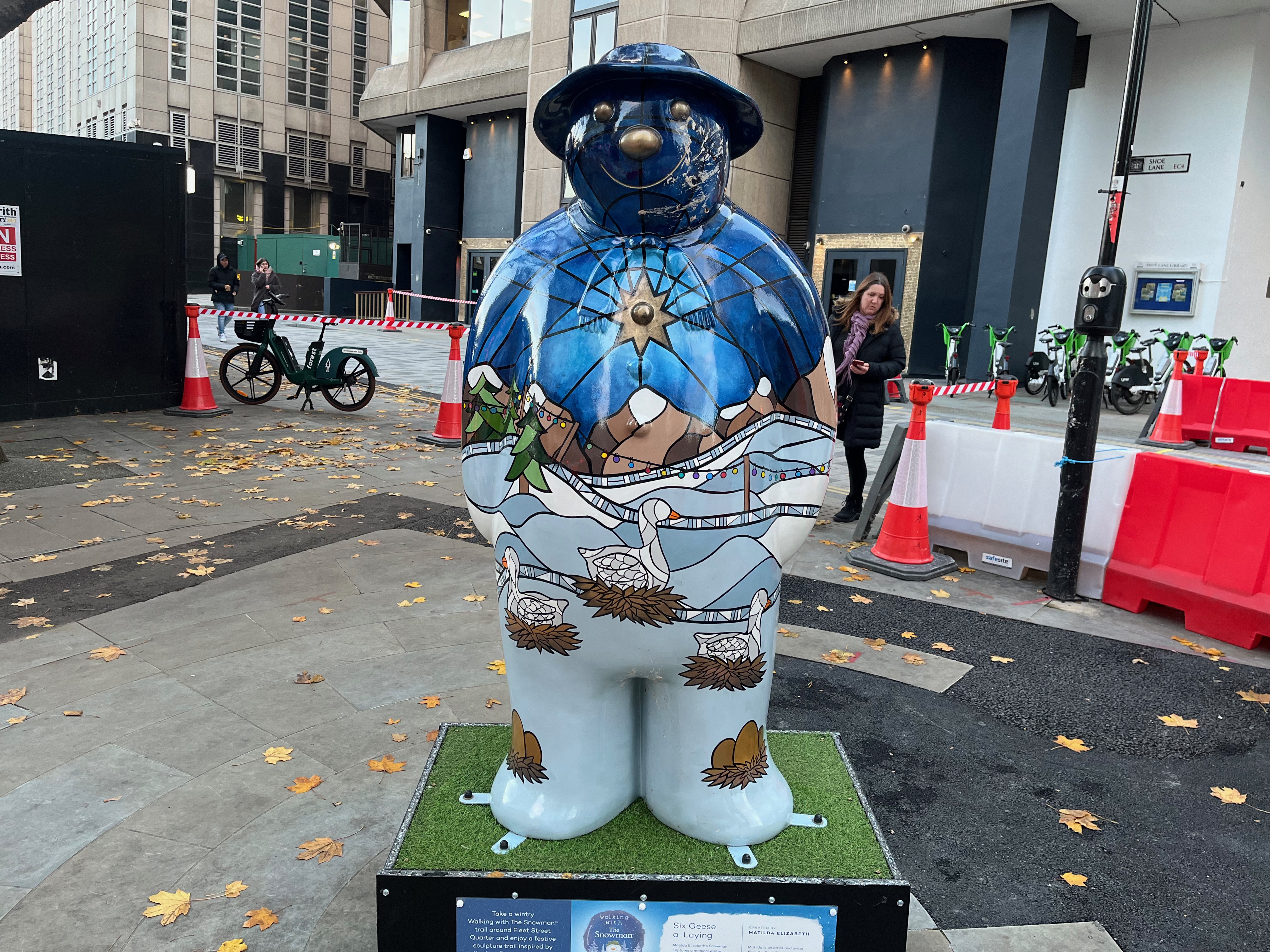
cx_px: 635
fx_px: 954
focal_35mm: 26
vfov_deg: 53.1
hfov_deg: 67.3
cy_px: 476
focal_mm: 5.1
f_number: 1.6
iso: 125
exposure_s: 1/120
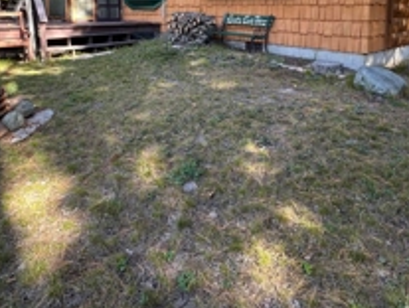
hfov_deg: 65.0
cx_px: 231
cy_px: 47
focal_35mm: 27
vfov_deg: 47.7
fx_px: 320
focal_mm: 2.22
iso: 40
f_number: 2.2
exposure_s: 1/99
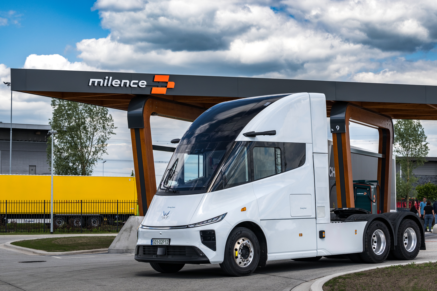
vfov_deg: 18.9
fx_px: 874
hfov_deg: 28.1
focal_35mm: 72
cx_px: 218
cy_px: 146
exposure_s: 1/250
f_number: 9
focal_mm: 72
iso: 125
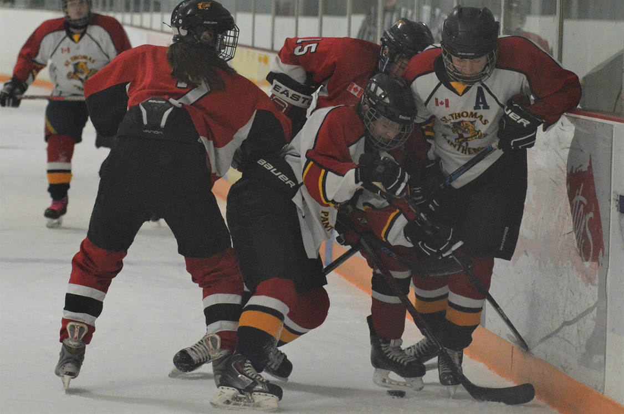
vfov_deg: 11.1
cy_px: 207
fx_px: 2130
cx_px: 312
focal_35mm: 123
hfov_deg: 16.7
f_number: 3.5
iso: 3200
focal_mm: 82
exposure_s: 1/800
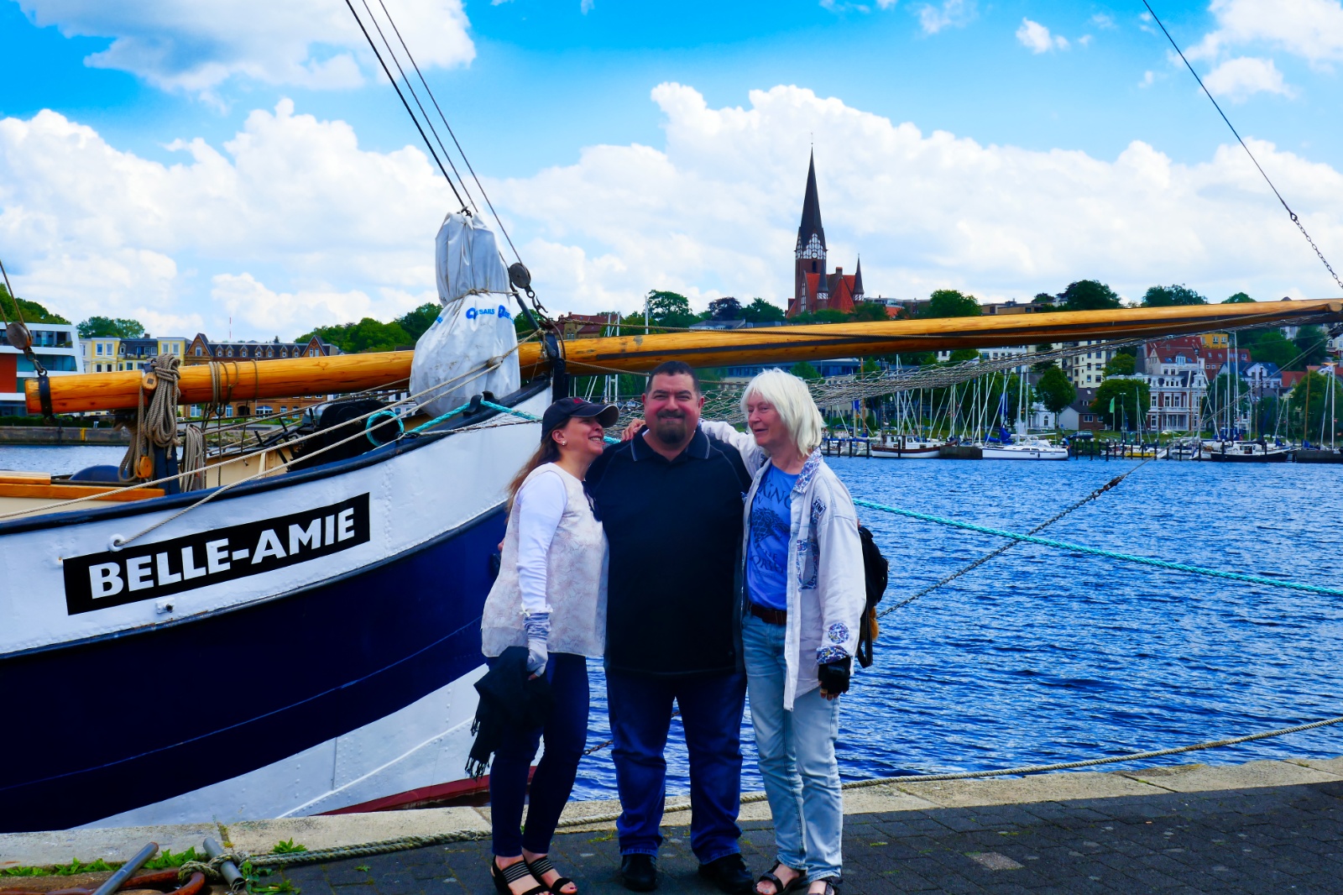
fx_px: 1678
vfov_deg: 29.9
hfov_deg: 43.6
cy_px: 448
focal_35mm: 45
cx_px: 672
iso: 125
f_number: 7.1
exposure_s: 1/320
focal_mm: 16.5
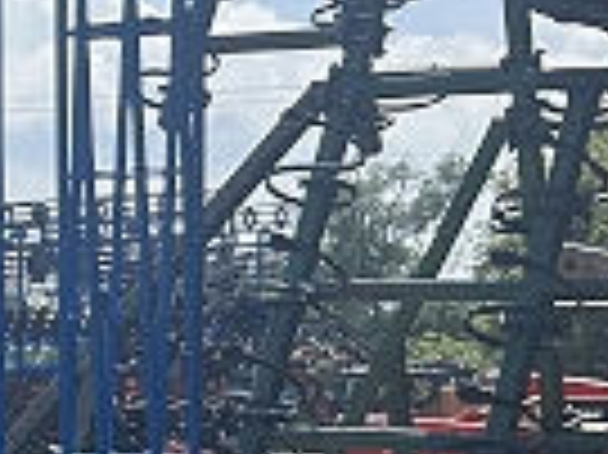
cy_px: 557
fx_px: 2702
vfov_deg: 9.5
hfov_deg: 10.1
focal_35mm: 154
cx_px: -1130
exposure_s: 1/3356
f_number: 1.5
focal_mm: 5.7
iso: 50
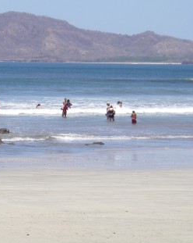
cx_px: -21
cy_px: 76
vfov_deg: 9.0
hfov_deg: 7.1
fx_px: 1538
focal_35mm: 215
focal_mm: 18.9
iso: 64
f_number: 8
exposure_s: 1/160
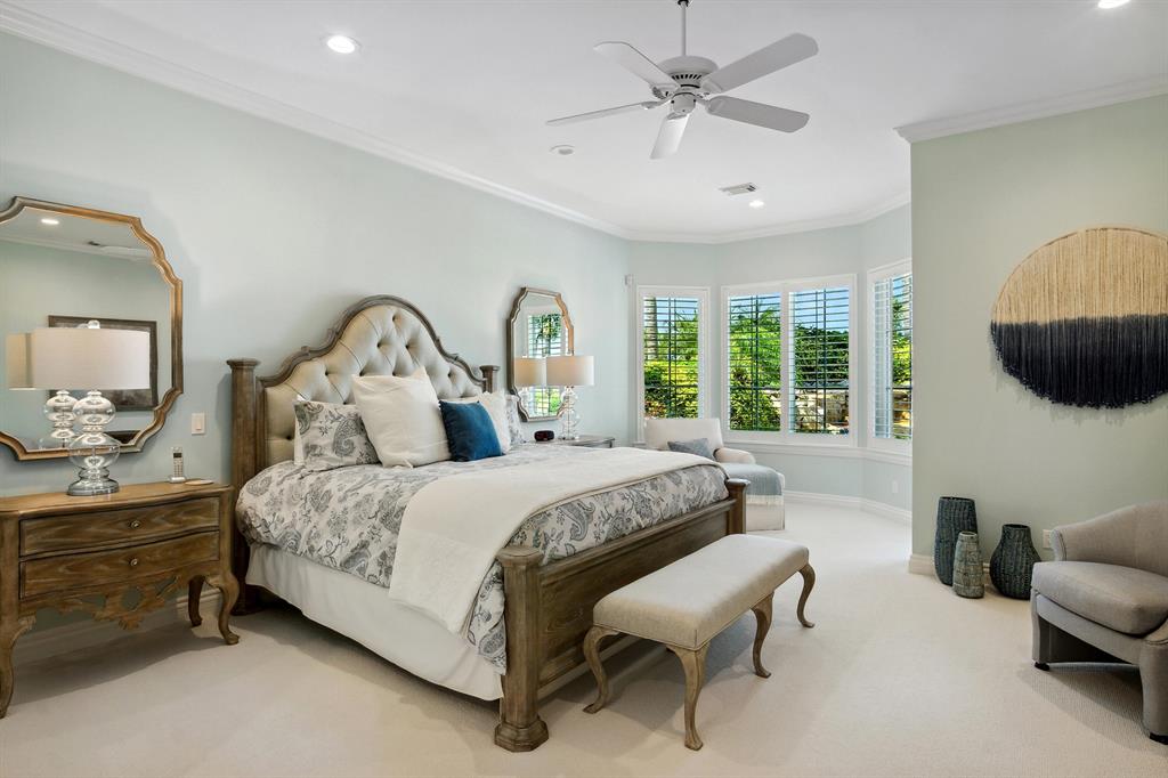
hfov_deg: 90.0
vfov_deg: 67.3
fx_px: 584
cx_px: 584
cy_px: 389
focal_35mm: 18
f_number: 9
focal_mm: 12
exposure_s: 1/13
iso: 200
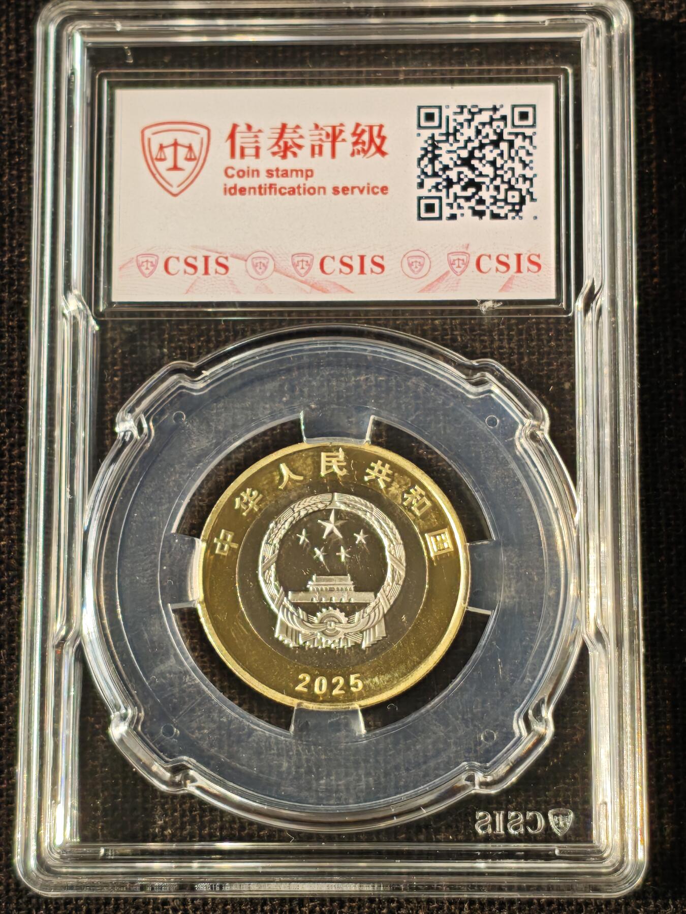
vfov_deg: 21.8
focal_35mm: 90
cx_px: 343
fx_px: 2378
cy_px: 457
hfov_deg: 16.4
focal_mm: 4.94
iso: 50
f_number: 1.5
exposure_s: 1/764
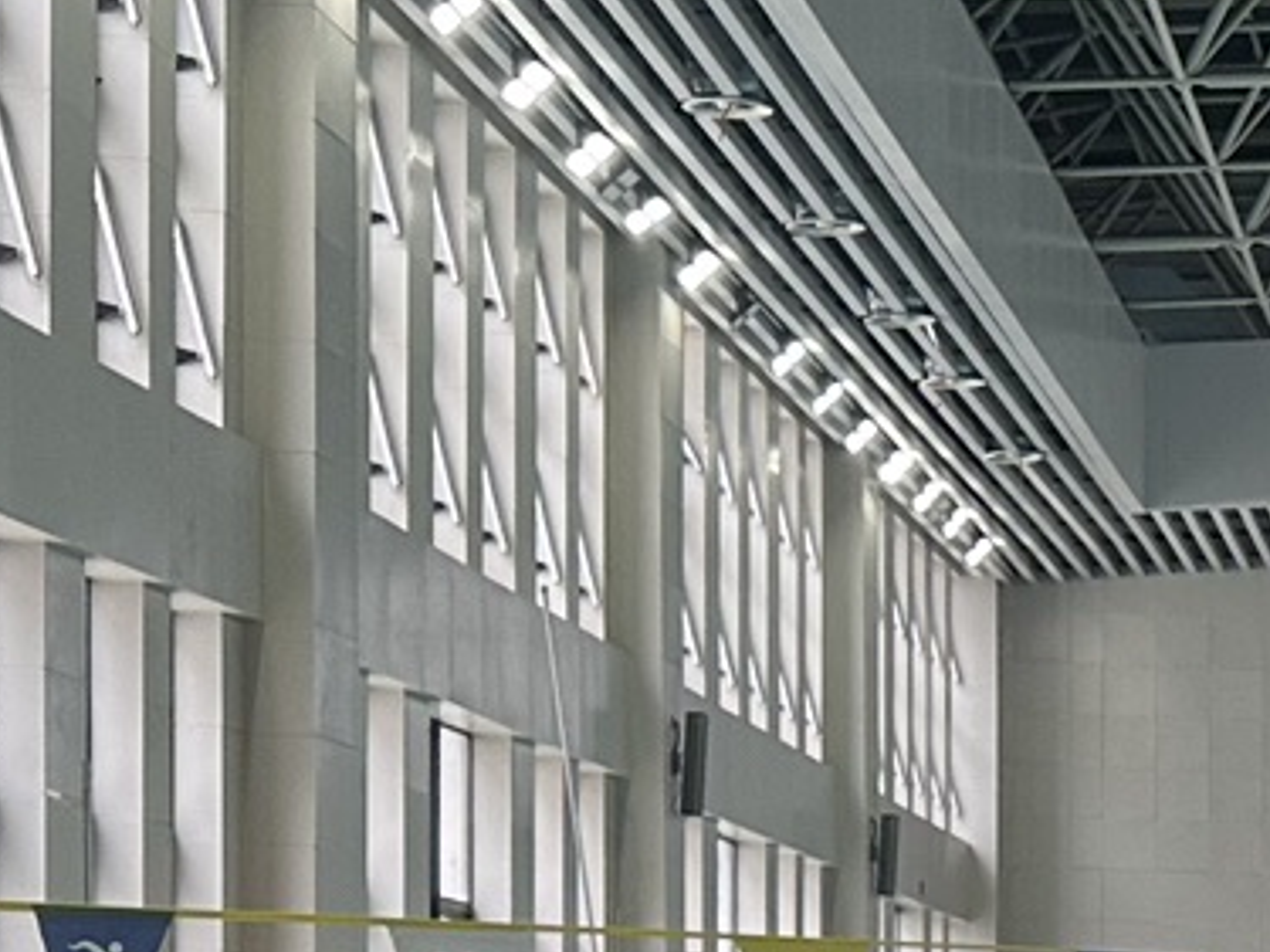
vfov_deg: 11.1
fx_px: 4695
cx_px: 2310
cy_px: 1413
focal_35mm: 128
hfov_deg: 13.7
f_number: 1.78
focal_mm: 6.86
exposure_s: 1/121
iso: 64
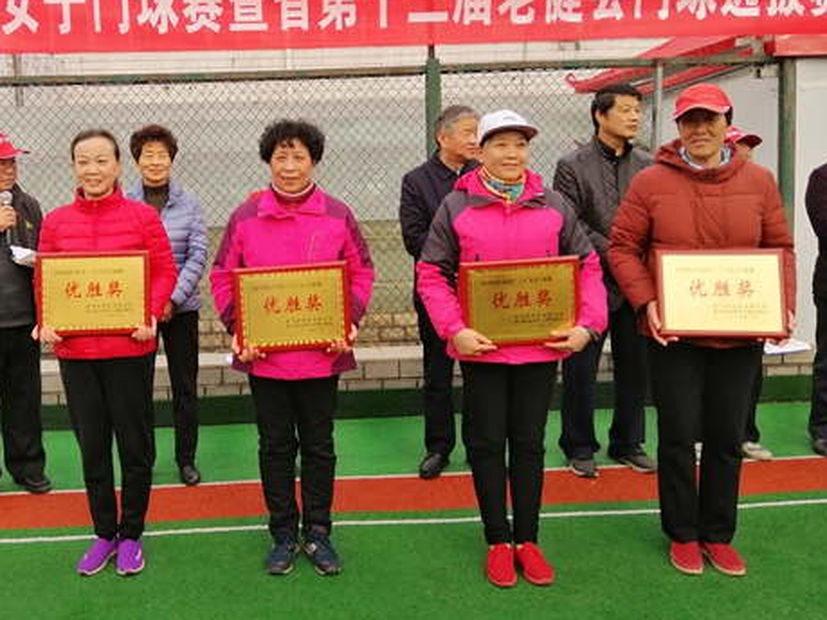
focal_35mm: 34
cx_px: 308
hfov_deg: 53.4
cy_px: 238
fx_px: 812
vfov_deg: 41.5
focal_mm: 3.81
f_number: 2.2
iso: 50
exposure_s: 1/295
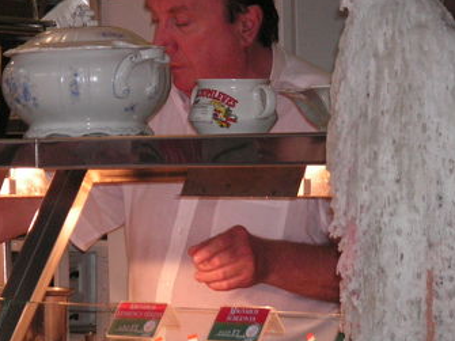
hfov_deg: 8.9
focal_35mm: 221
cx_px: 86
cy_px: 175
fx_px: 2904
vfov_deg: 6.7
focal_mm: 18.9
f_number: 4
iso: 160
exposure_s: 1/114
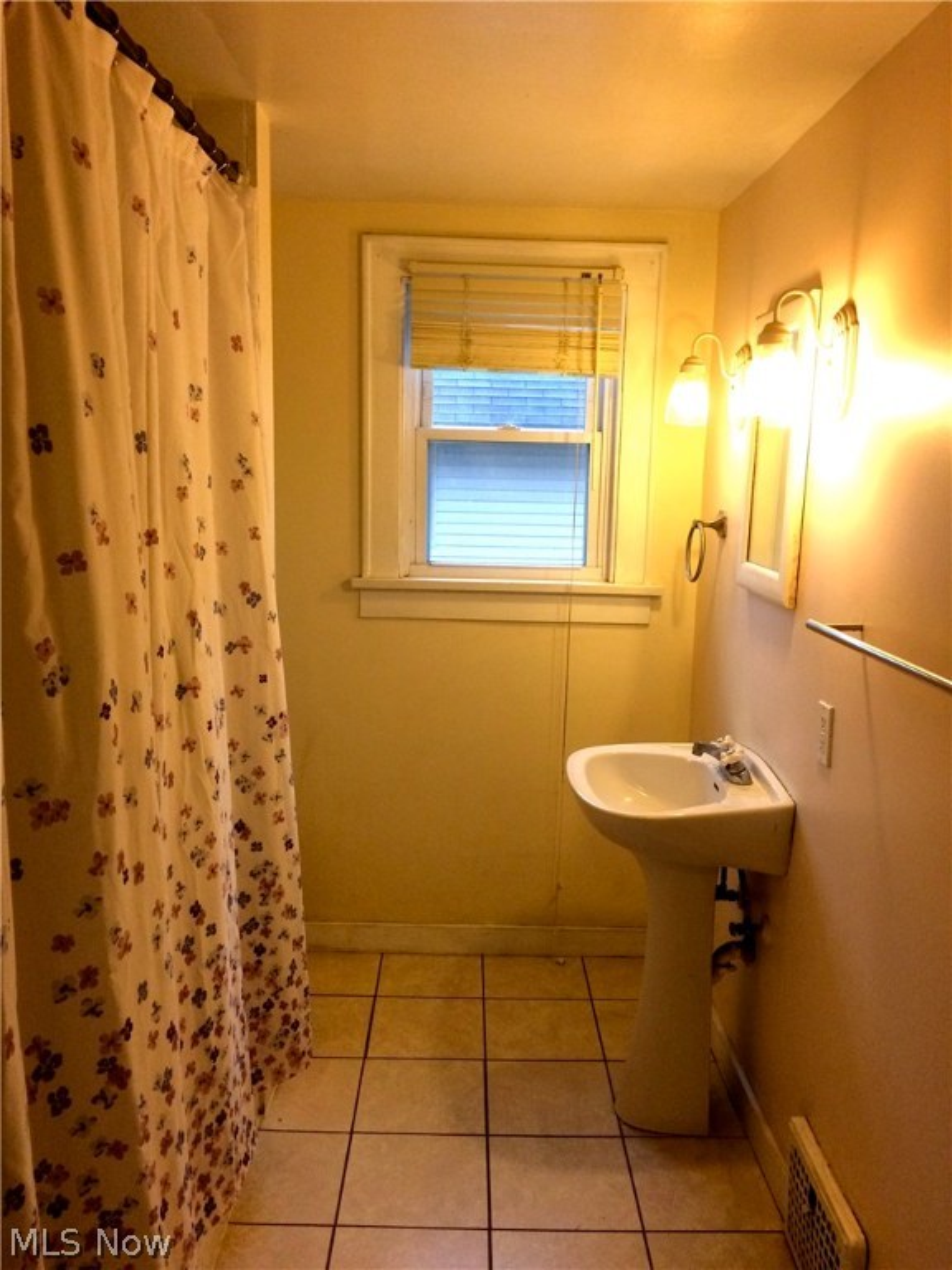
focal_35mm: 29
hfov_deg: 48.2
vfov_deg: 61.7
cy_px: 635
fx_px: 1063
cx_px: 476
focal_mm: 4.15
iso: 64
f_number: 2.2
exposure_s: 1/30
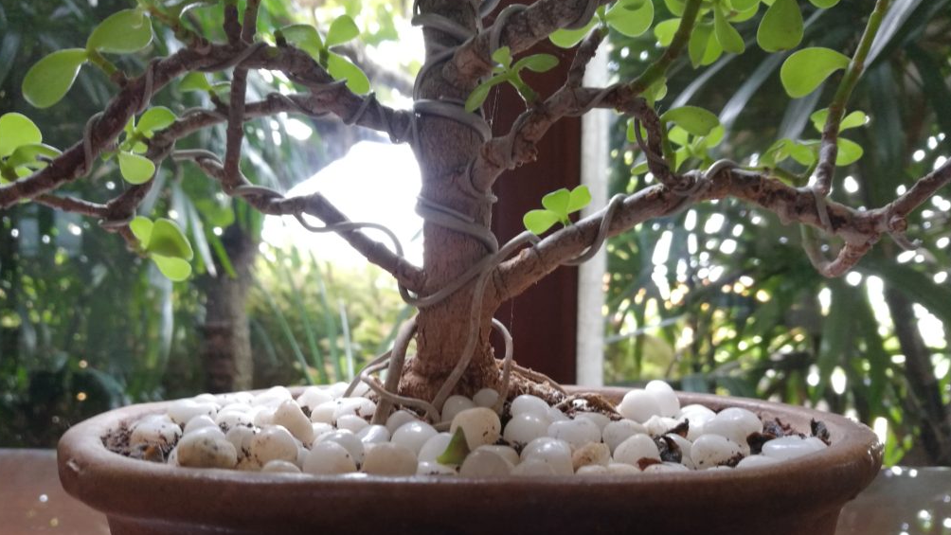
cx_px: 473
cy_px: 349
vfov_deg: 38.6
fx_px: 757
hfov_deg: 64.3
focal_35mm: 30
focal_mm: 4.5
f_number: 2.2
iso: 200
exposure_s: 1/50
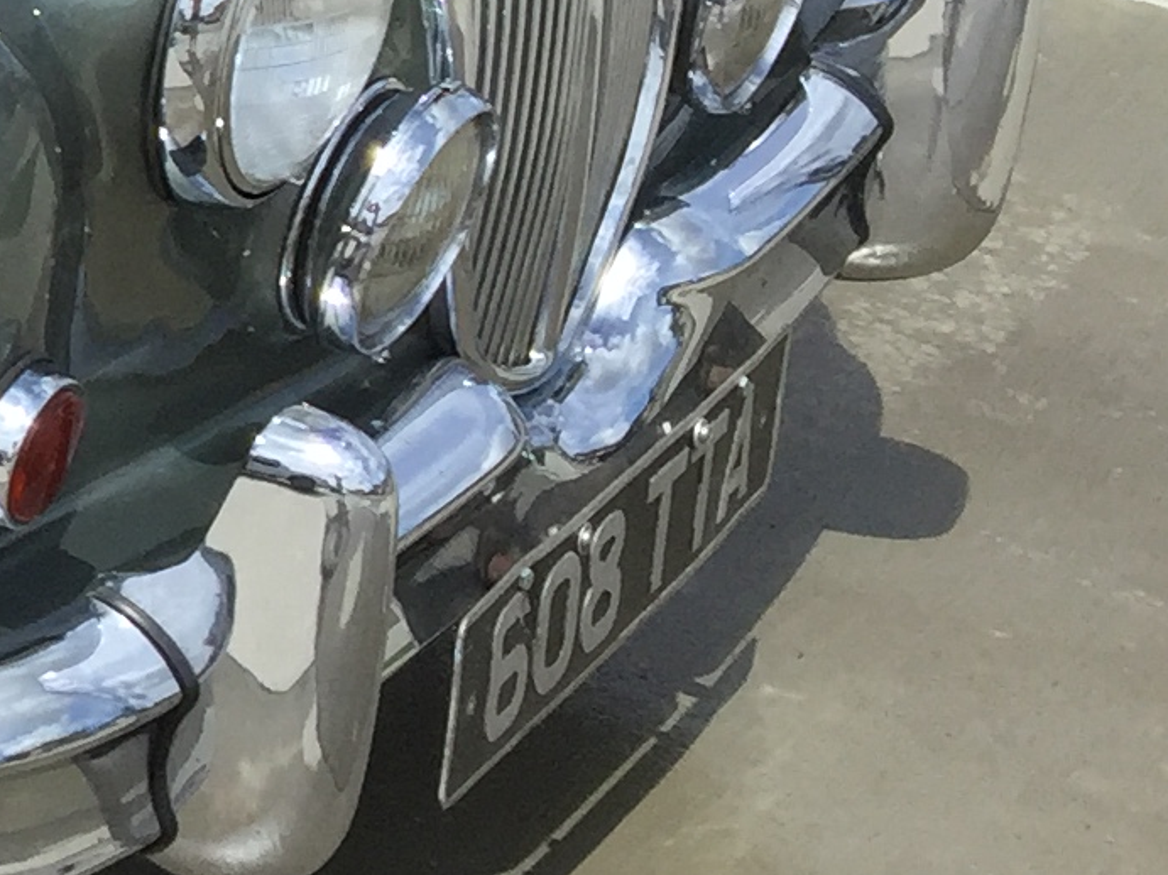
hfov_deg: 12.1
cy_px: -252
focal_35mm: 137
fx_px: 4622
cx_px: -1479
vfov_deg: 10.6
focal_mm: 4.15
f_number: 2.2
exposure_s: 1/3049
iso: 32
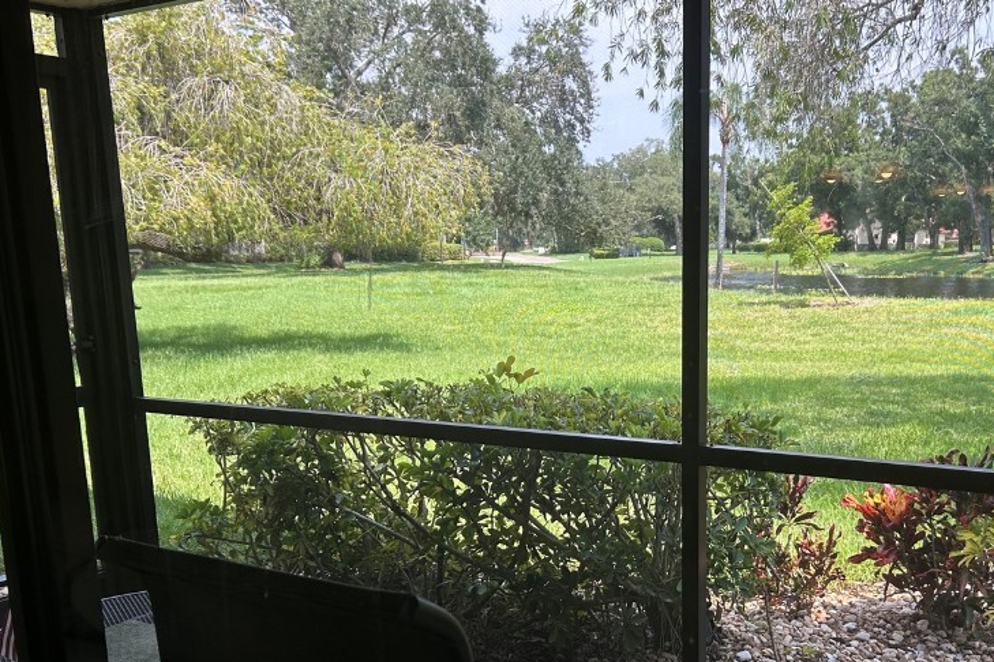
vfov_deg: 34.6
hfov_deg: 50.4
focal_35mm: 38
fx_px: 1049
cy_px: 456
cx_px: 586
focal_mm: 5.7
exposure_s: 1/521
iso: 50
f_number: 1.5
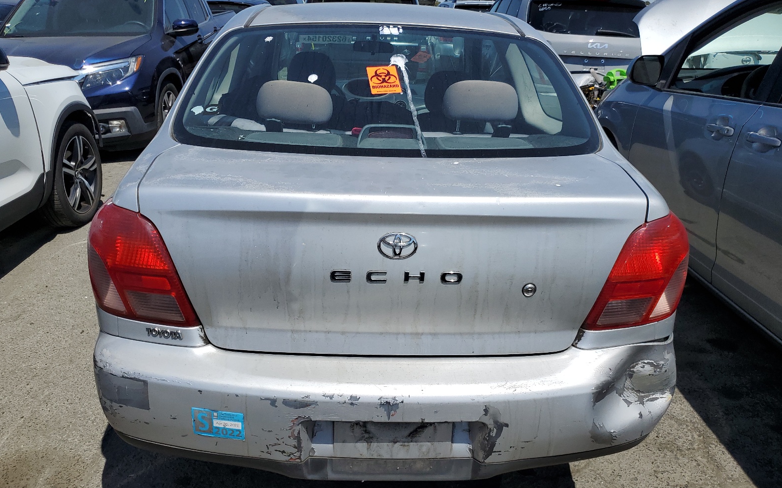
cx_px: 395
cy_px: 247
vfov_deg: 44.5
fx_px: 597
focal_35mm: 28
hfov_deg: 66.5
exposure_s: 1/10000
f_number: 1.5
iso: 50
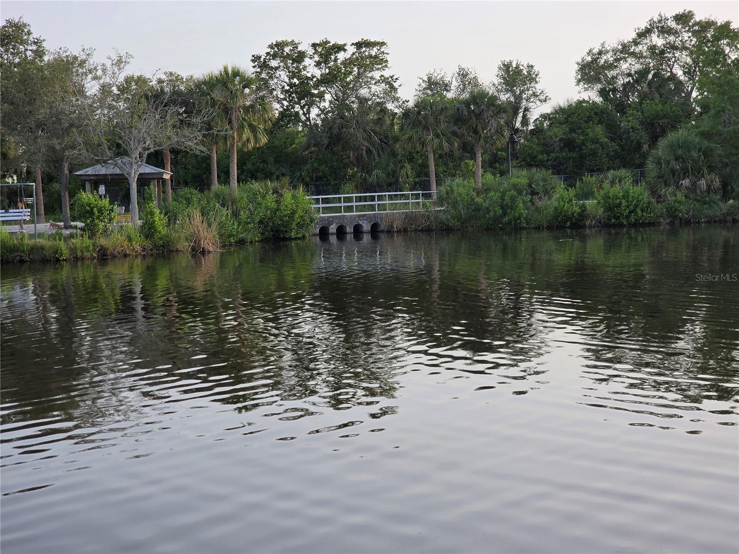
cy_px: 277
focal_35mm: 69
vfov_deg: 21.3
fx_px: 1473
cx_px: 370
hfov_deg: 28.2
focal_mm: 7.9
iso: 50
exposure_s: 1/682
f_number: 2.4
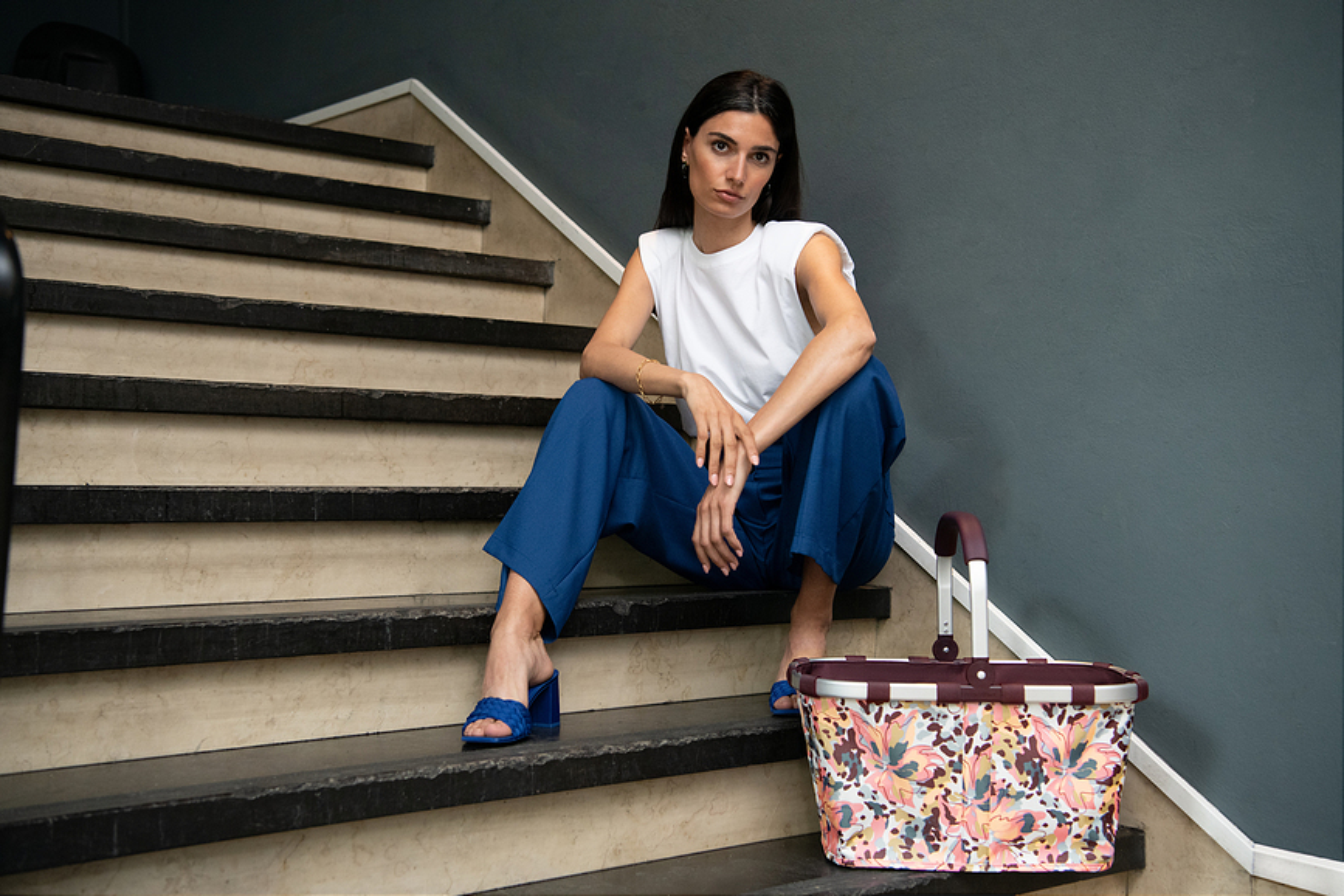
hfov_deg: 44.5
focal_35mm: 44
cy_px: 448
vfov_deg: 30.5
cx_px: 672
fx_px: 1643
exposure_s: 1/125
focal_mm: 44
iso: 1600
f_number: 4
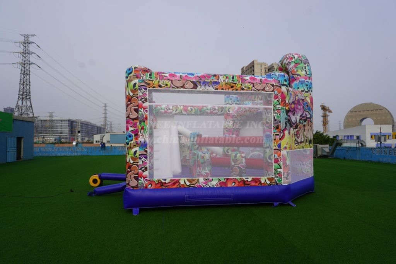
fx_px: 264
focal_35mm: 24
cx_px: 198
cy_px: 132
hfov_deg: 73.7
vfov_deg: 53.1
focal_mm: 16
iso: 100
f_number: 10
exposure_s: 1/200
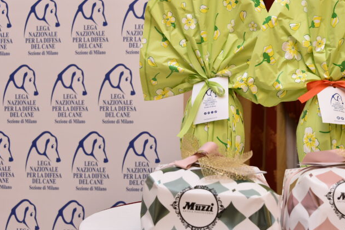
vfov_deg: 15.2
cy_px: 97
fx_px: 863
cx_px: 263
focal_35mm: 90
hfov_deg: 22.4
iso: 640
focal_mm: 55
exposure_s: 1/60
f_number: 6.3
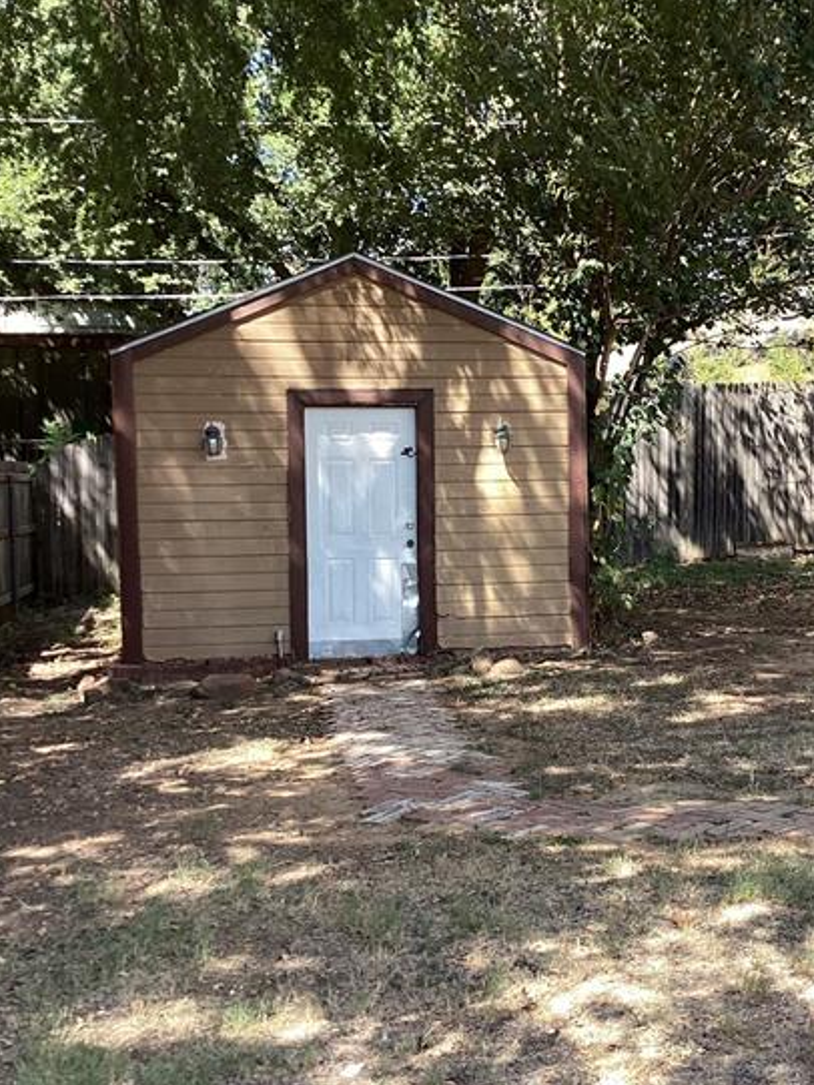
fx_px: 1379
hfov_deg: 32.5
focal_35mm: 44
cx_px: 561
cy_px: 574
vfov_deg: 42.9
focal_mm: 3.3
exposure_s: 1/202
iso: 25
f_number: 2.4
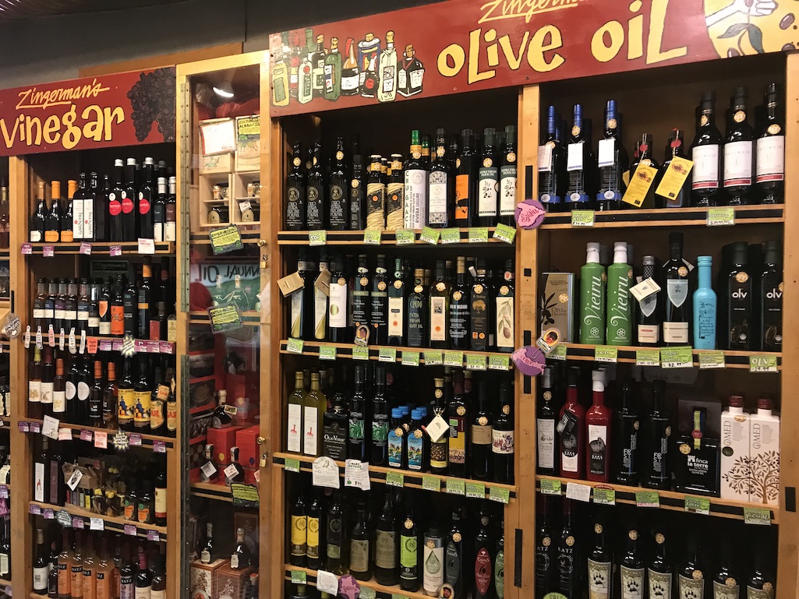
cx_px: 400
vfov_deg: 49.8
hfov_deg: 63.4
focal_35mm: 28
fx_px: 646
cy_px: 300
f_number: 1.8
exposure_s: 1/15
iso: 64
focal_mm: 3.99
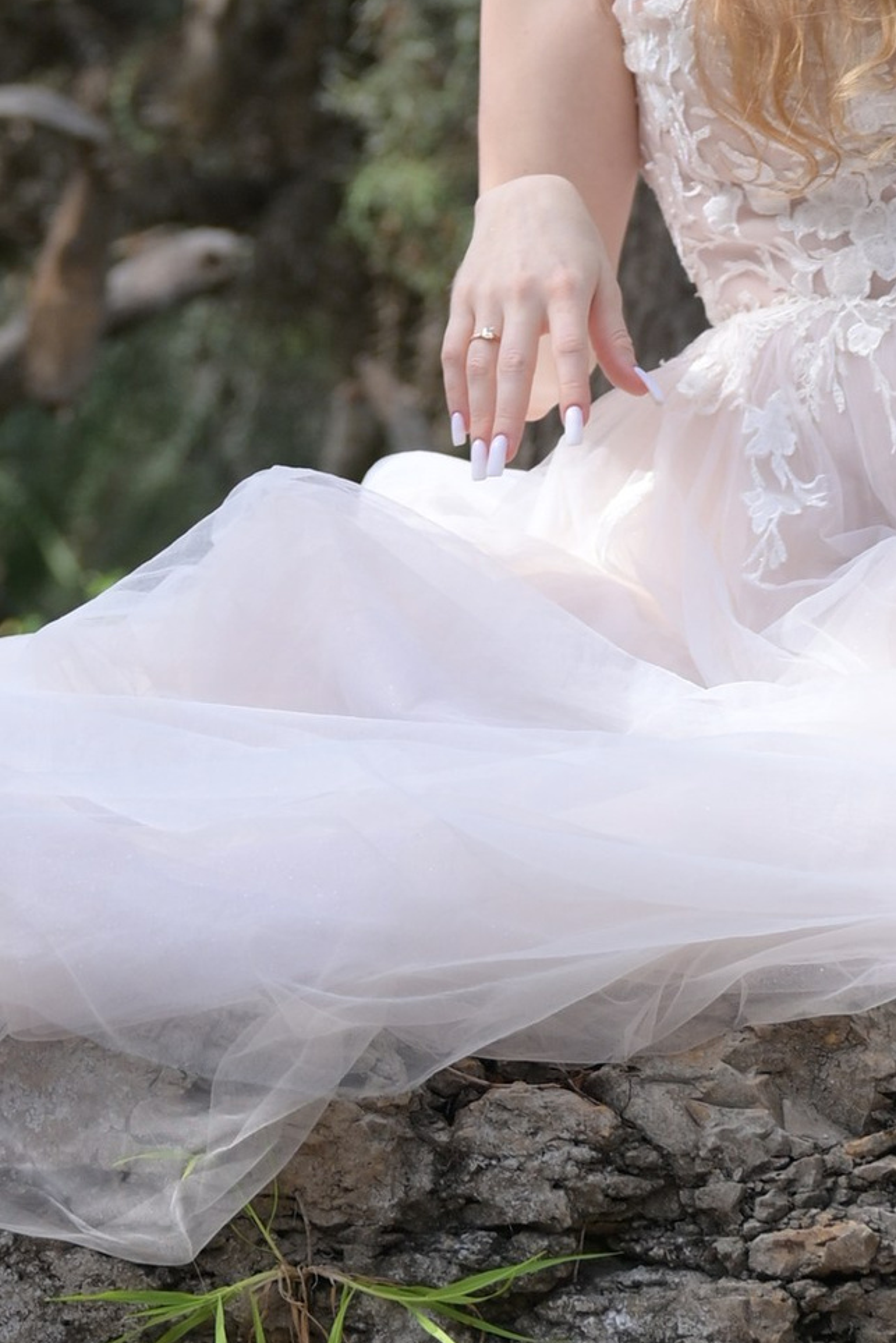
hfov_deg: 7.2
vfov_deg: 10.6
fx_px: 7128
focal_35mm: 191
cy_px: -235
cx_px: 970
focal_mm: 48
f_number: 3.5
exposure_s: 1/400
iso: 125
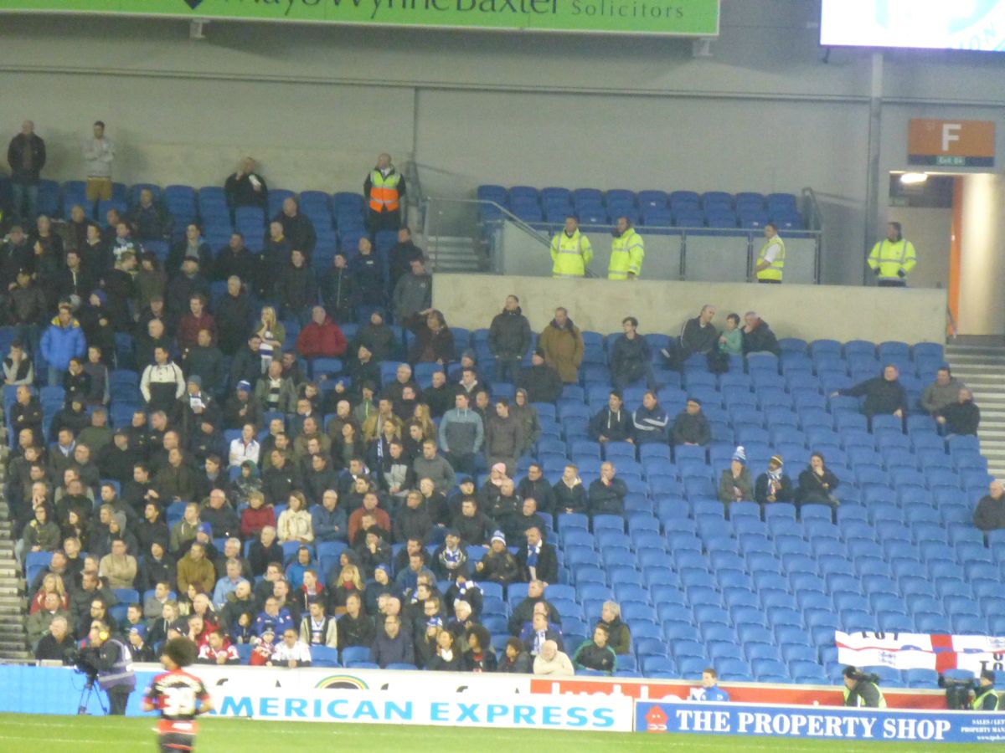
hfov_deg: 5.4
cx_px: 502
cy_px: 376
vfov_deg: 4.1
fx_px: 10568
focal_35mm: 364
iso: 1600
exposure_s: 1/20
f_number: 5.9
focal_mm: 65
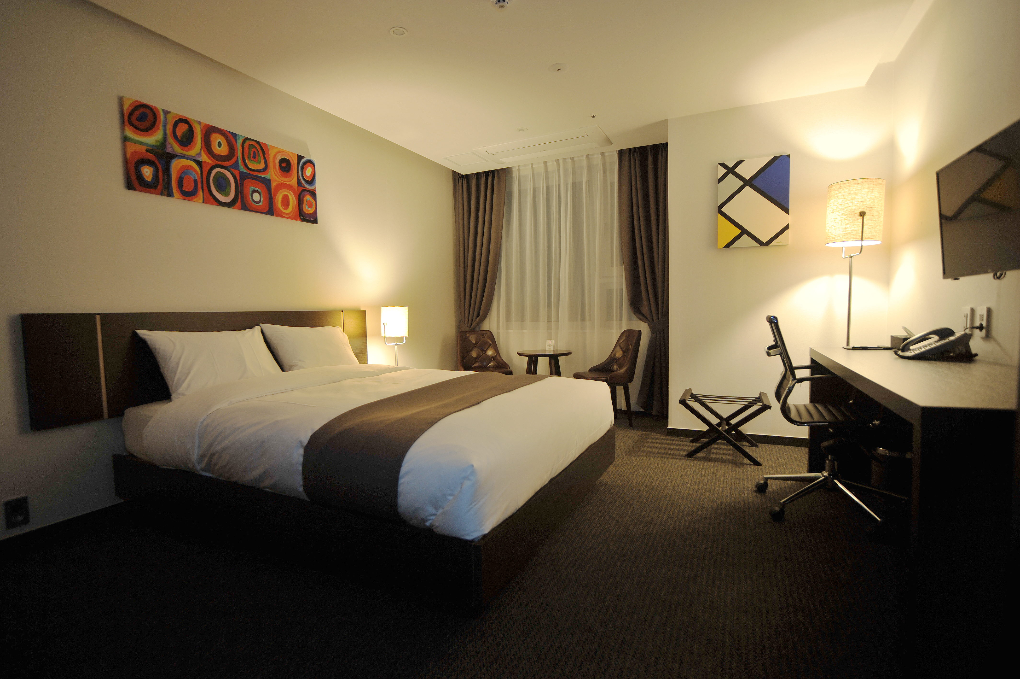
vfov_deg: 70.4
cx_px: 510
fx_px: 481
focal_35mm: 17
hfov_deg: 93.3
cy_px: 340
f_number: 3.5
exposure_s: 1/4
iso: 200
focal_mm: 17
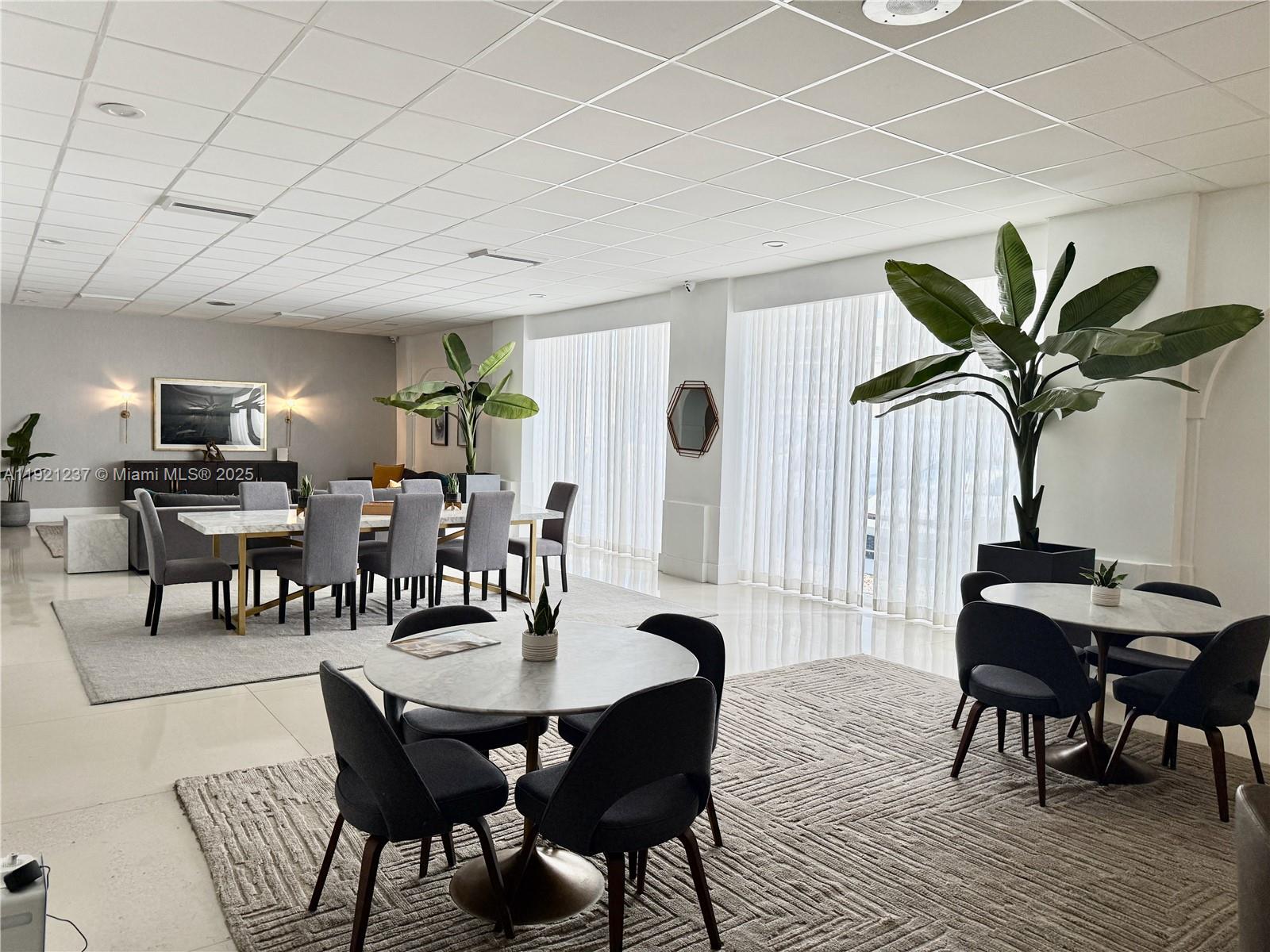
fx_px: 881
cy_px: 476
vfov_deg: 56.8
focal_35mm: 24
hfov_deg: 71.6
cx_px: 635
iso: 100
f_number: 1.78
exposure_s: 1/120
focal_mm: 6.76
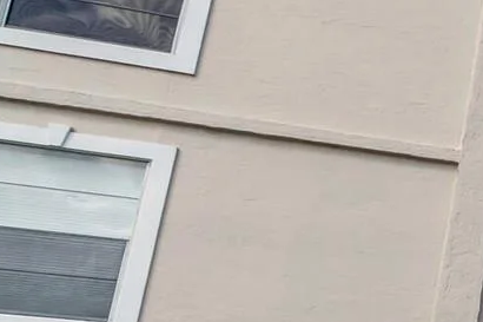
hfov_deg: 16.0
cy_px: 333
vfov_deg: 17.7
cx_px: 1101
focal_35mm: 75
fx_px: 1006
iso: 500
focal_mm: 10
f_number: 8
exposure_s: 1/2000
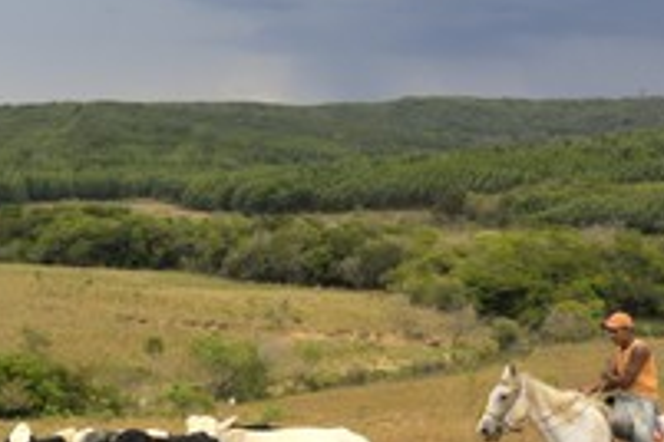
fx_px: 1623
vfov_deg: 15.5
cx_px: 61
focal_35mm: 88
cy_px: 264
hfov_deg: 22.5
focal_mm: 28
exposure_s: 1/125
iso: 100
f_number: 5.3
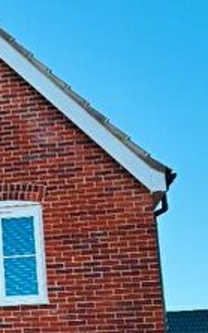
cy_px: 293
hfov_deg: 13.2
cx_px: -193
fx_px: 788
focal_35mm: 87
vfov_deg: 23.2
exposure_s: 1/903
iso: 50
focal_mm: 5.96
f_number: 1.6
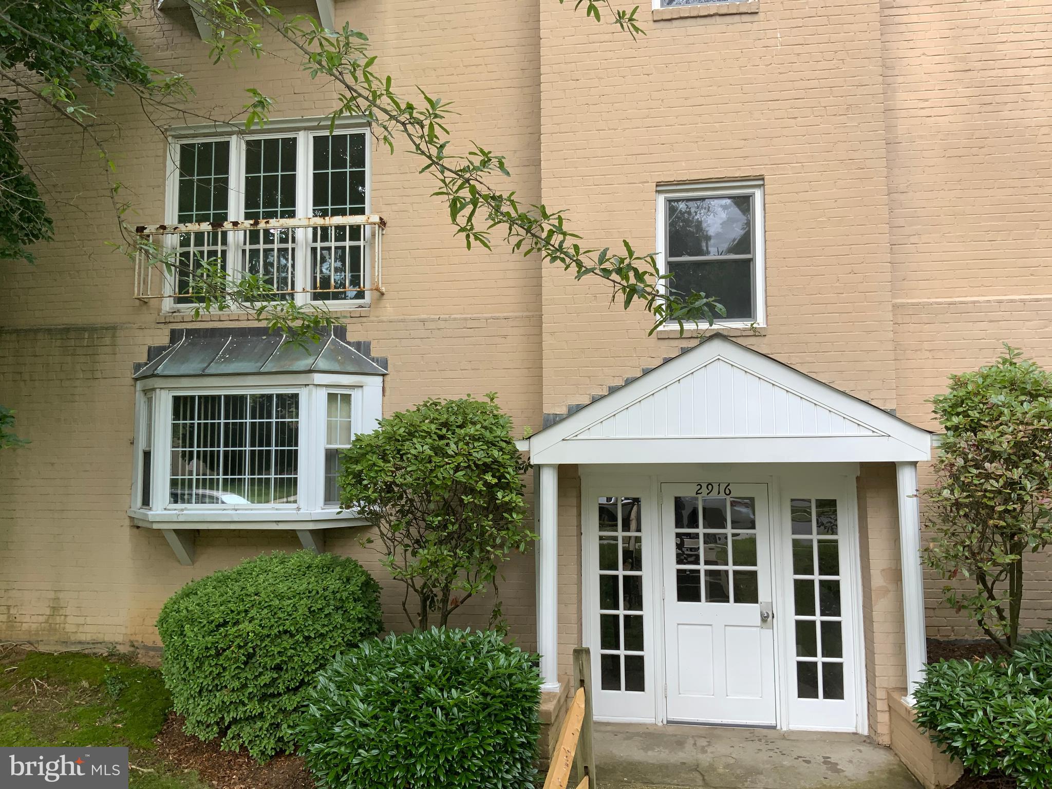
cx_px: 526
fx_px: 881
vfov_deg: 48.2
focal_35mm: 29
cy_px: 394
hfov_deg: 61.7
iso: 16
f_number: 1.8
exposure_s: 1/130
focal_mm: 3
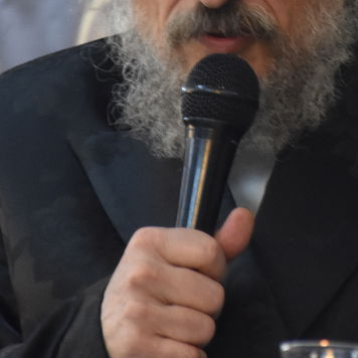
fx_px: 8202
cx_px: 270
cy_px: -31
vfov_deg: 2.5
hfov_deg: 2.5
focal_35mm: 701
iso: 2000
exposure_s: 1/80
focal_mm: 140
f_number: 5.6
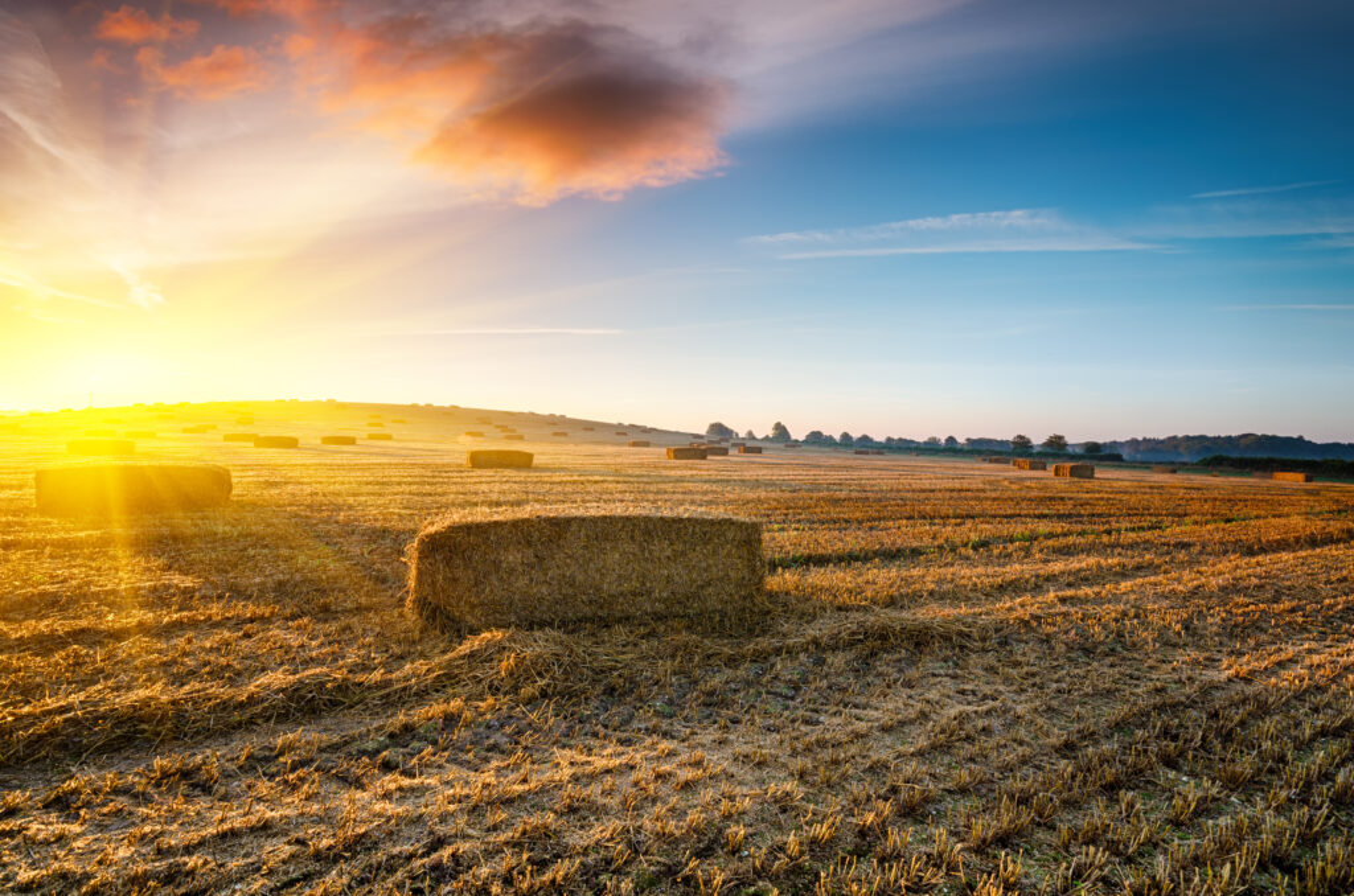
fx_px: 676
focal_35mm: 18
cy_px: 448
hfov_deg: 90.1
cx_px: 677
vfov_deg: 67.1
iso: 100
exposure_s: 1/5
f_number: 10
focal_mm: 12
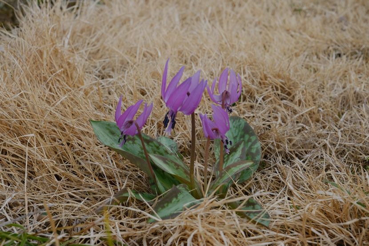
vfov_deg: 18.7
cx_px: 184
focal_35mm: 73
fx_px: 748
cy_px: 123
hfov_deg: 27.7
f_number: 9
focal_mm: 48.5
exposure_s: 1/180
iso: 320
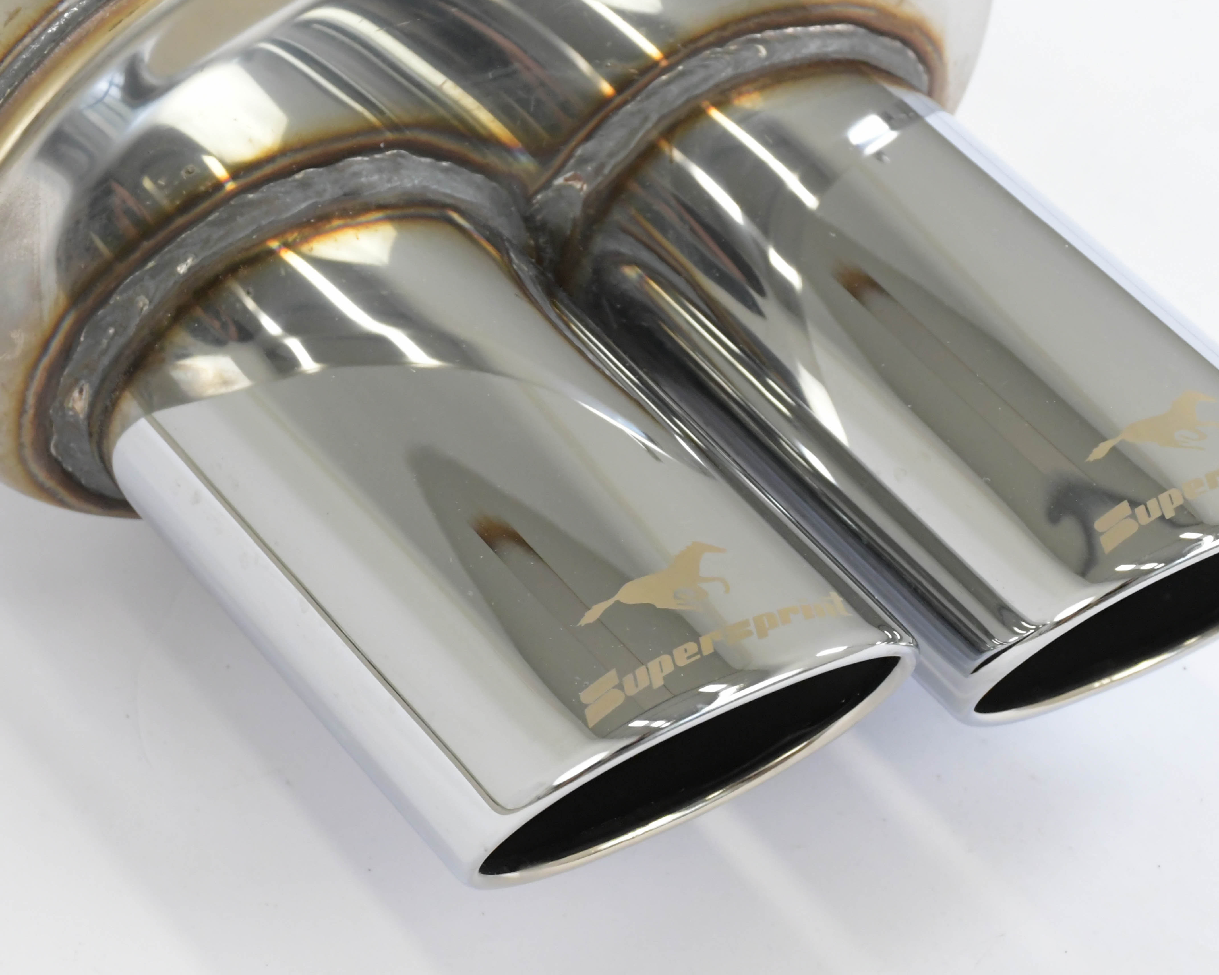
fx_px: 4618
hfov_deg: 15.0
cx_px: 678
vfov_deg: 12.1
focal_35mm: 128
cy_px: 479
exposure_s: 1/160
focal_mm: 70
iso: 4000
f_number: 10
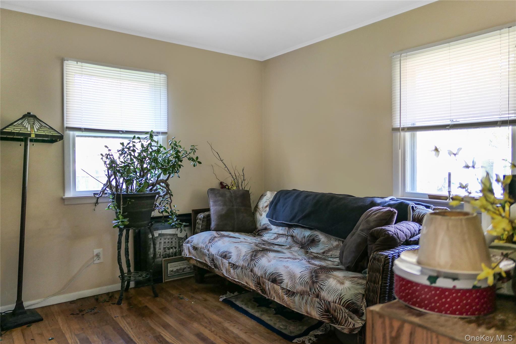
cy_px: 172
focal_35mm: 24
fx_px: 344
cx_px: 258
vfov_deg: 53.1
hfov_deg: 73.7
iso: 160
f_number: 1.4
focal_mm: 8.8
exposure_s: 1/60
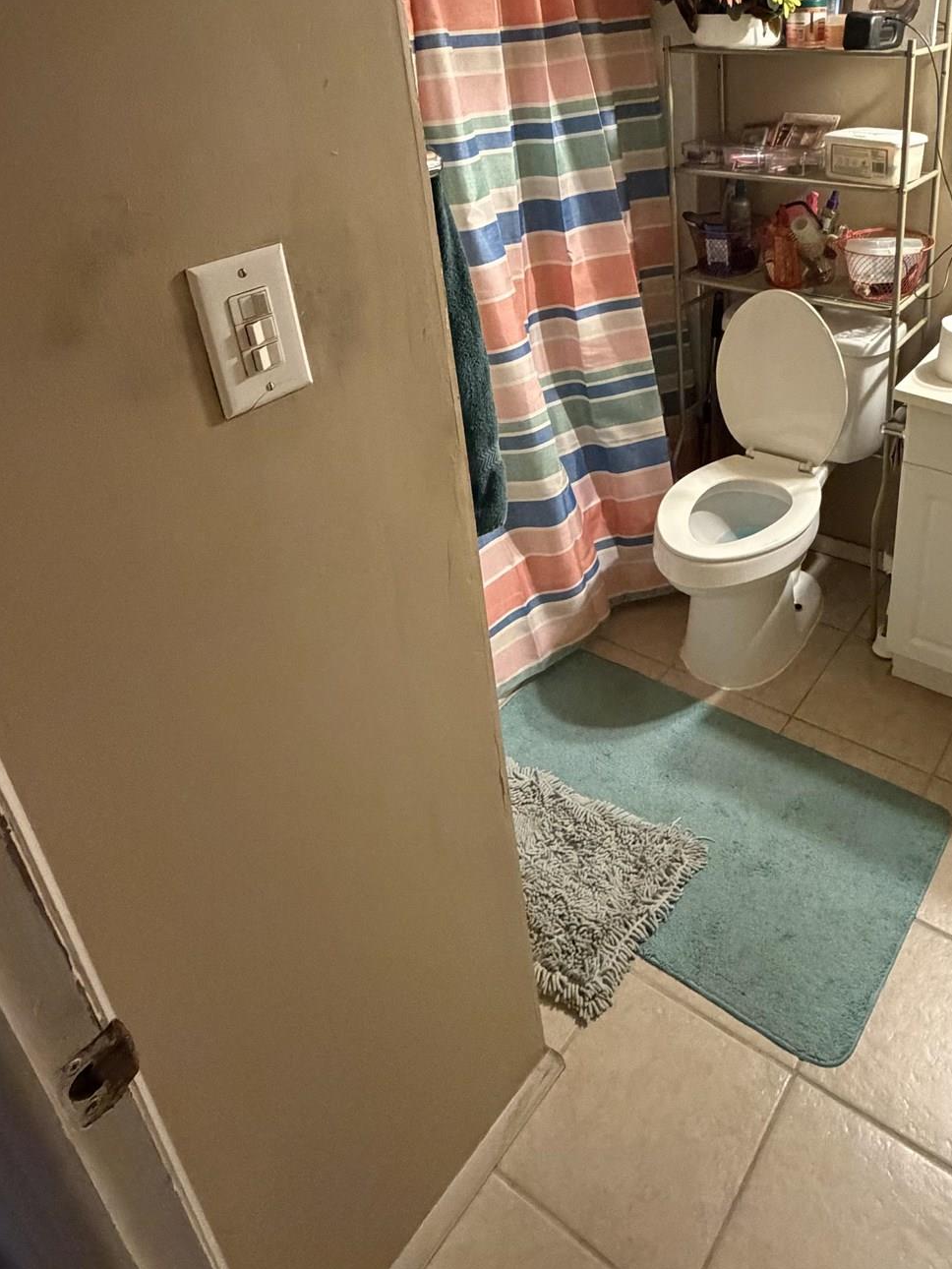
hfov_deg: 52.6
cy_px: 392
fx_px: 916
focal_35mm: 25
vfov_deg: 66.9
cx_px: 707
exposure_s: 1/60
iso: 1250
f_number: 2.2
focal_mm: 2.22
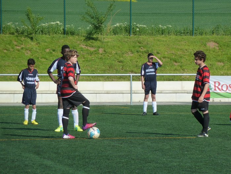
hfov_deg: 6.6
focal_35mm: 300
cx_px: 116
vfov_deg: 5.0
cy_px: 87
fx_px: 2002
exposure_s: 1/500
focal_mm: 49.2
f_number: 4.9
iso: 125
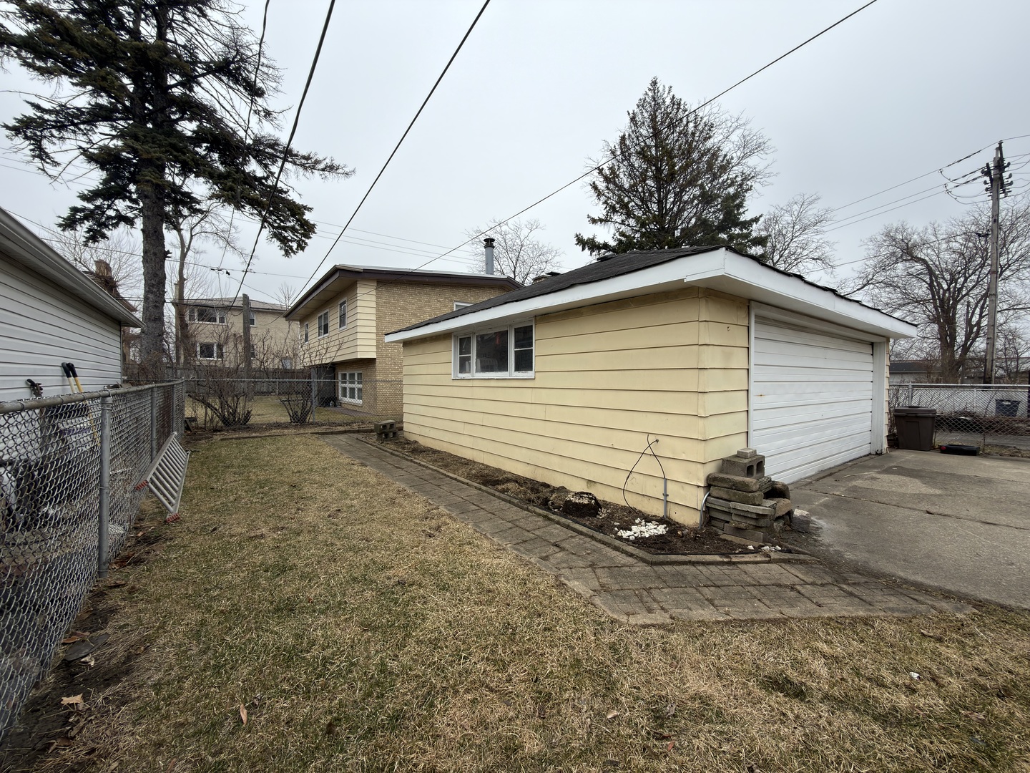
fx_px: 417
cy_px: 386
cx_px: 515
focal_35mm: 14
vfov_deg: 85.7
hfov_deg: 102.1
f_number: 2.2
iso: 20
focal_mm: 2.22
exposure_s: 1/174
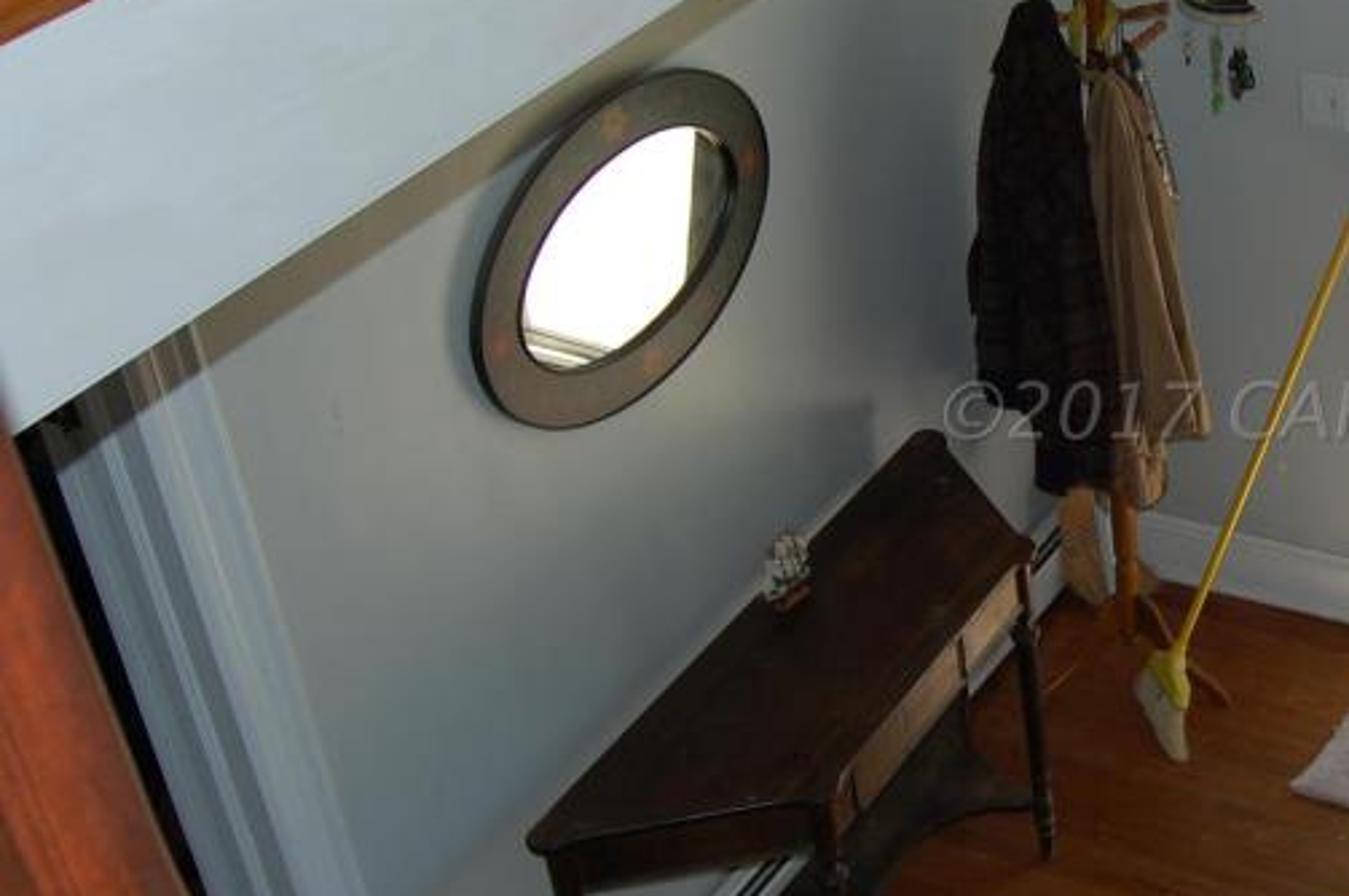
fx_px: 2320
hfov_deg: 30.8
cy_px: 410
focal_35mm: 62
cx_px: 1248
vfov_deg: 21.8
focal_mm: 18
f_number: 5.6
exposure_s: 1/160
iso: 200
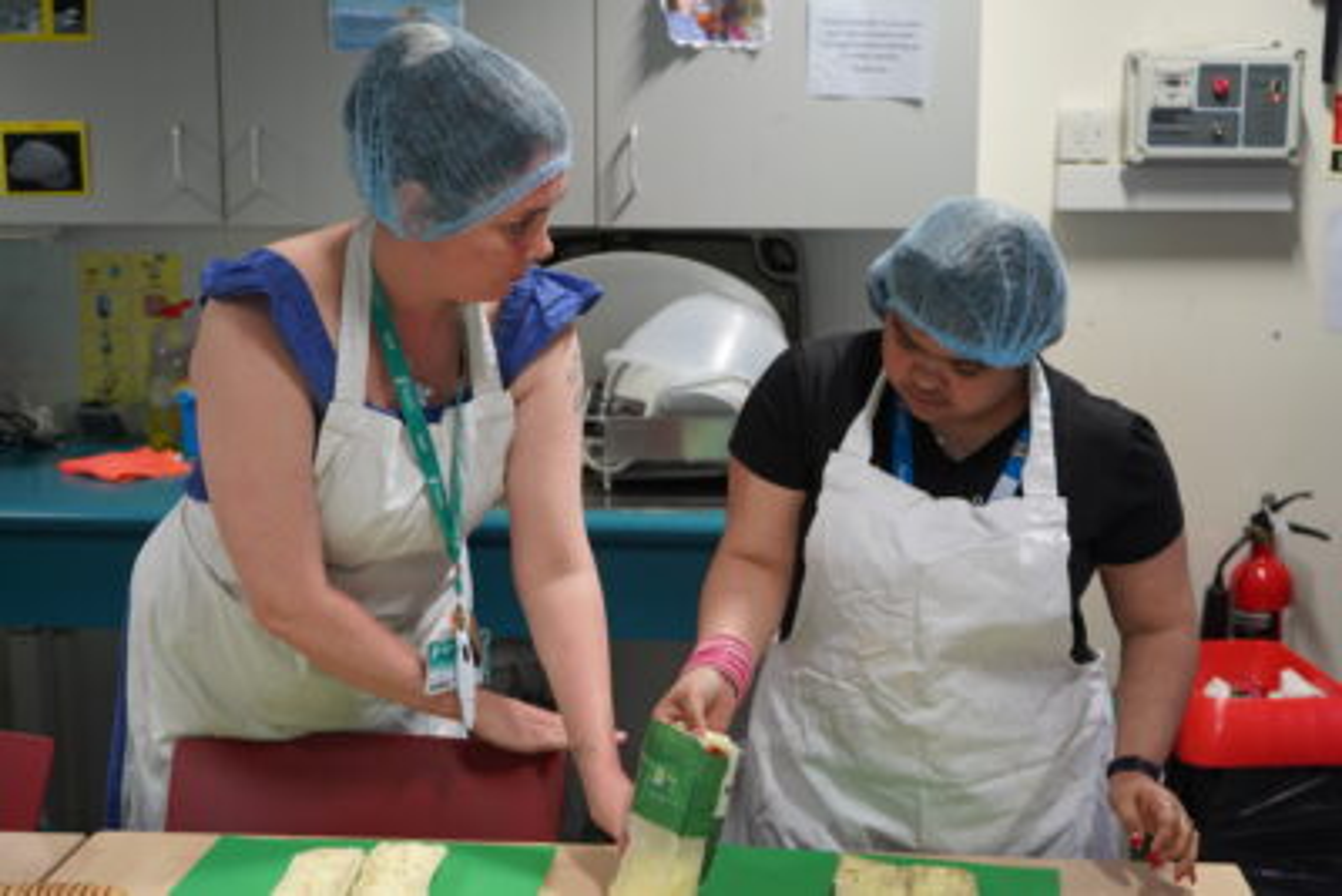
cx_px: 671
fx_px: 1790
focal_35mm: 48
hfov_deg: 41.1
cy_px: 448
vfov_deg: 28.1
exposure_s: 1/160
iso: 3200
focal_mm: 48
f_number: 4.5
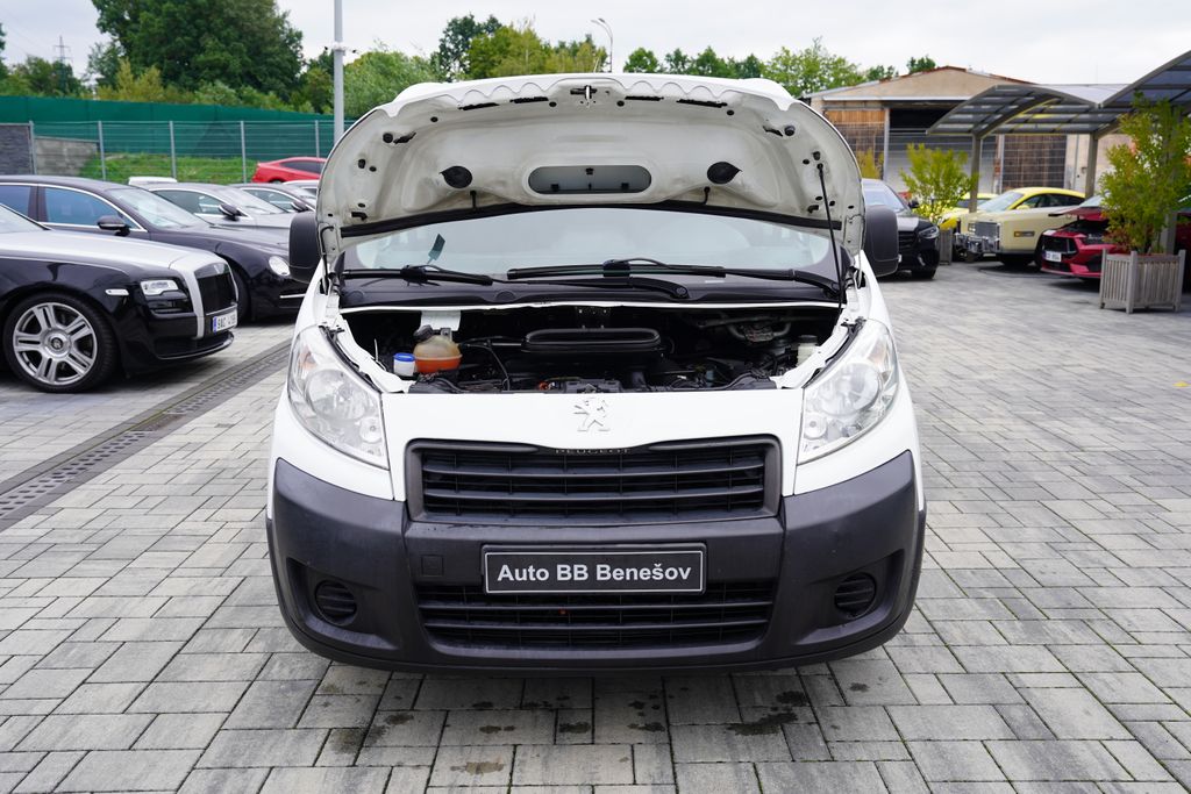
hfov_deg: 55.8
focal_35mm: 34
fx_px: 1125
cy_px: 397
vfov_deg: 38.9
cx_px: 596
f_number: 5
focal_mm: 34
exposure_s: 1/80
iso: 100
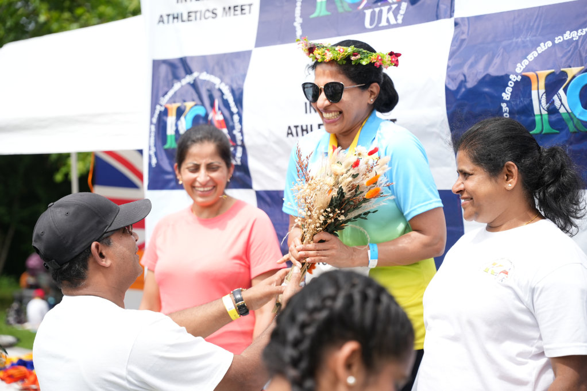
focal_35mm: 55
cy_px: 196
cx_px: 294
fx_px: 897
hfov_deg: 36.3
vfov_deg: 24.6
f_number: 2.8
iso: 250
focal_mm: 55
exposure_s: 1/1600
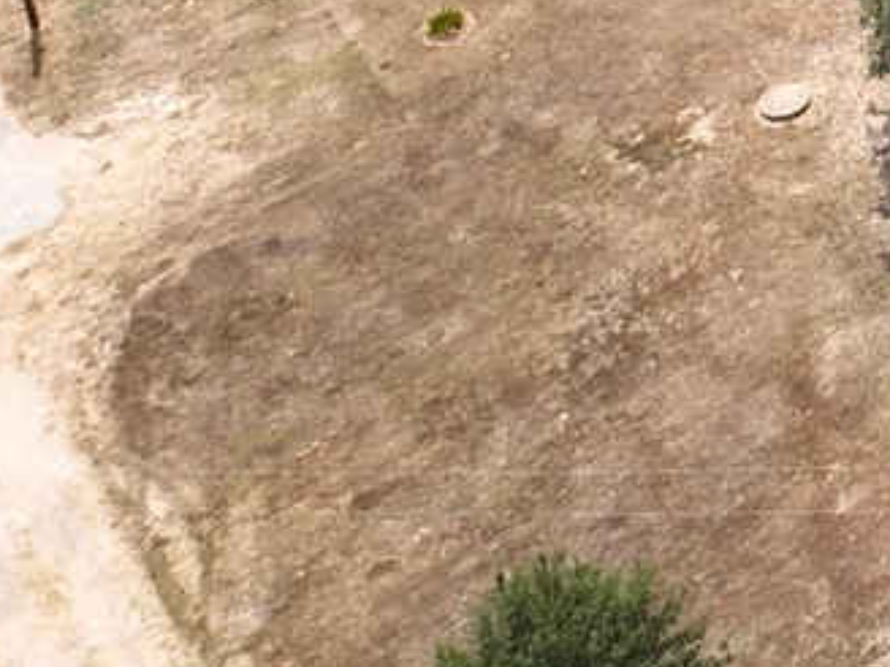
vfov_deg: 8.9
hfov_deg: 11.0
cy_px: -969
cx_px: 2161
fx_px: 3857
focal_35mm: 150
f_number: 2.8
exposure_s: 1/1600
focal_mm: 12.29
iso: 100
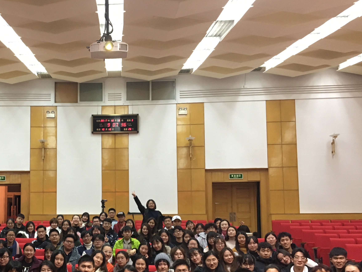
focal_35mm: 50
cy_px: 194
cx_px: 83
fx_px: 523
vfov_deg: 28.8
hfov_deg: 37.1
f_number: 2.2
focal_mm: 4.15
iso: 160
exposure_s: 1/33
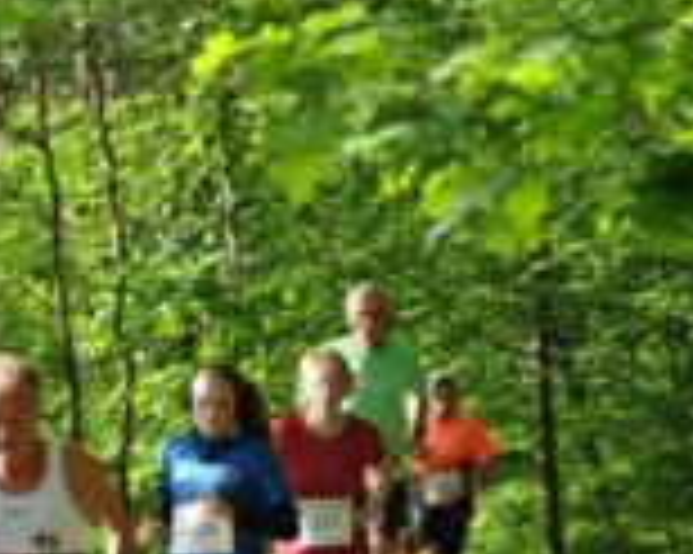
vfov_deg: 6.0
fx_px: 5247
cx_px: 234
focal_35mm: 256
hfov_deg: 7.6
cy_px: 586
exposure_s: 1/125
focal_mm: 70
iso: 250
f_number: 5.6
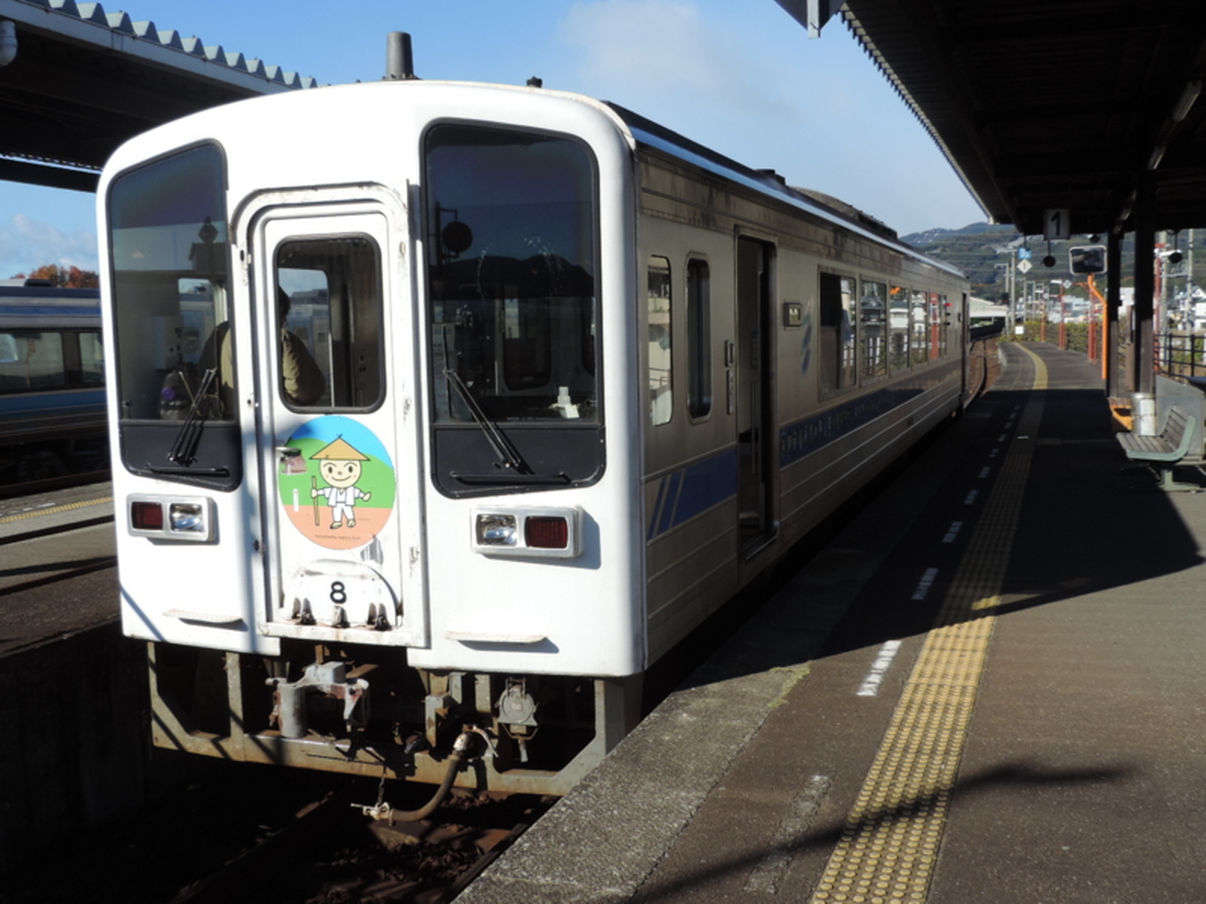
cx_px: 603
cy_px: 452
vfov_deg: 40.7
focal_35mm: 35
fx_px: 1219
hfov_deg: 52.6
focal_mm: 6.2
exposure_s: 1/1000
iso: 80
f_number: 3.3
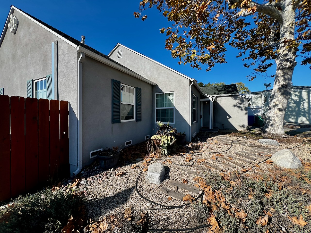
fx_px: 117
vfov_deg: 89.9
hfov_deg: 106.2
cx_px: 156
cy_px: 116
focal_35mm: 13
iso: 32
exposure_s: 1/1179
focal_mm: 1.57
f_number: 1.8
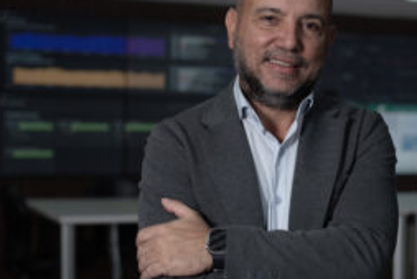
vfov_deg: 16.5
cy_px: 155
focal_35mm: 83
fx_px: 962
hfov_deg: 24.2
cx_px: 310
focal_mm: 50
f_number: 2.8
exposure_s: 1/250
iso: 100
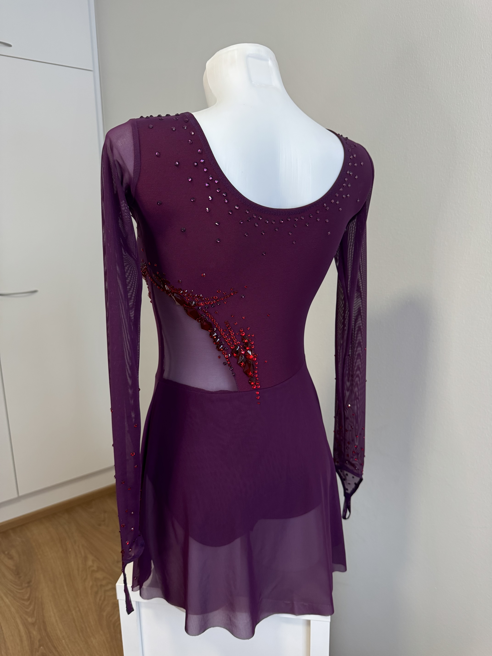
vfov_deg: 71.6
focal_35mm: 24
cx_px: 246
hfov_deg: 56.8
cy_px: 328
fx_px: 455
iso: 320
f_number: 1.78
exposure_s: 1/60
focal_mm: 6.76
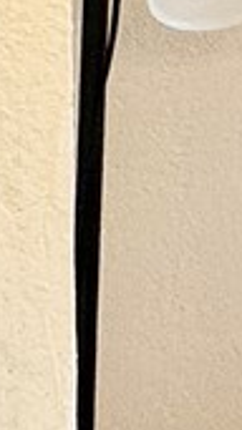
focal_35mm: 143
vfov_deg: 14.5
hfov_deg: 6.4
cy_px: -111
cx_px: 1054
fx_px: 1634
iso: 80
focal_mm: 2.22
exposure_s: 1/120
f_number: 2.2
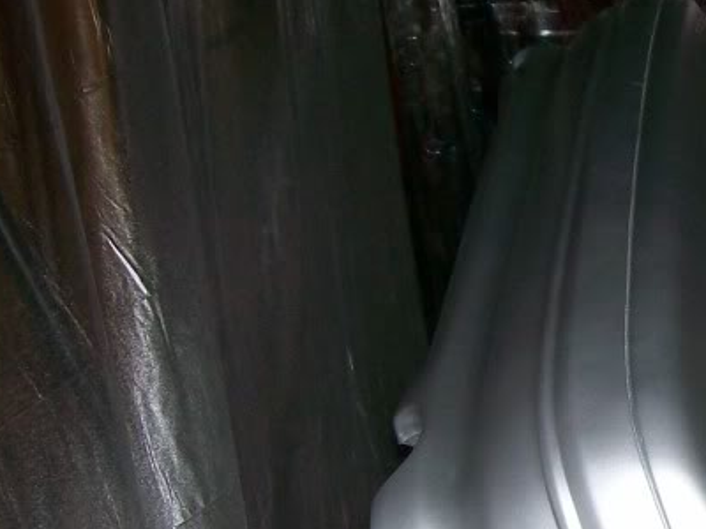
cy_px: 330
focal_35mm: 92
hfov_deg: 20.0
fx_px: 1876
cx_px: 850
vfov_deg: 16.0
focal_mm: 6
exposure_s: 1/64
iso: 80
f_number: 2.7
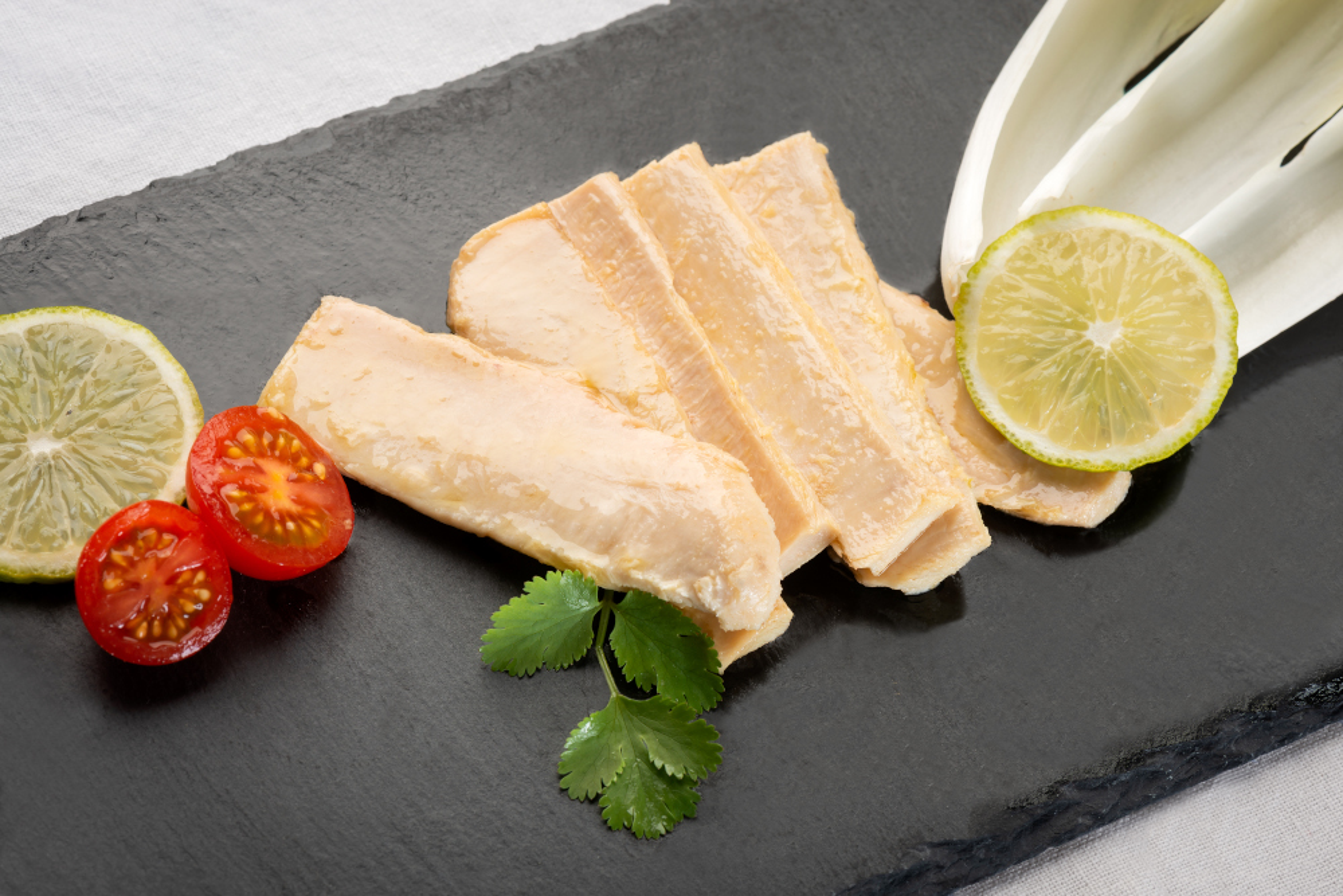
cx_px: 672
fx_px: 3917
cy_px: 448
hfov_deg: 19.5
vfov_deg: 13.0
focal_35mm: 105
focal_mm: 105
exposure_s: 1/200
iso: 100
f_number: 14
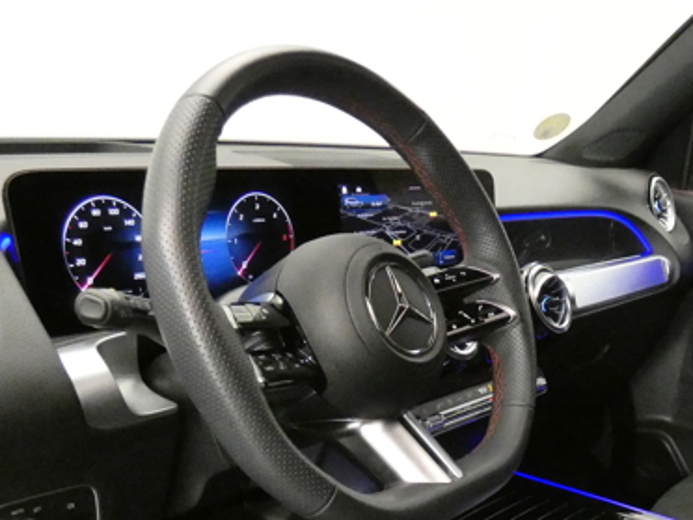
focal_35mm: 43
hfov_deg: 43.1
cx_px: 471
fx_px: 861
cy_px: 542
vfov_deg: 30.7
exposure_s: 1/30
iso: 1600
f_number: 2.8
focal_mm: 3.6
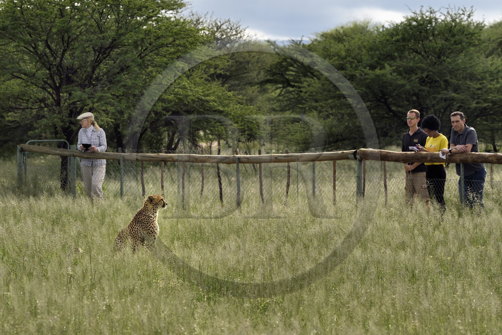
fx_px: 2788
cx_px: 251
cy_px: 168
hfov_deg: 10.3
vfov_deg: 6.9
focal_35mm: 200
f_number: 8
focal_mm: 200
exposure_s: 1/640
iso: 400
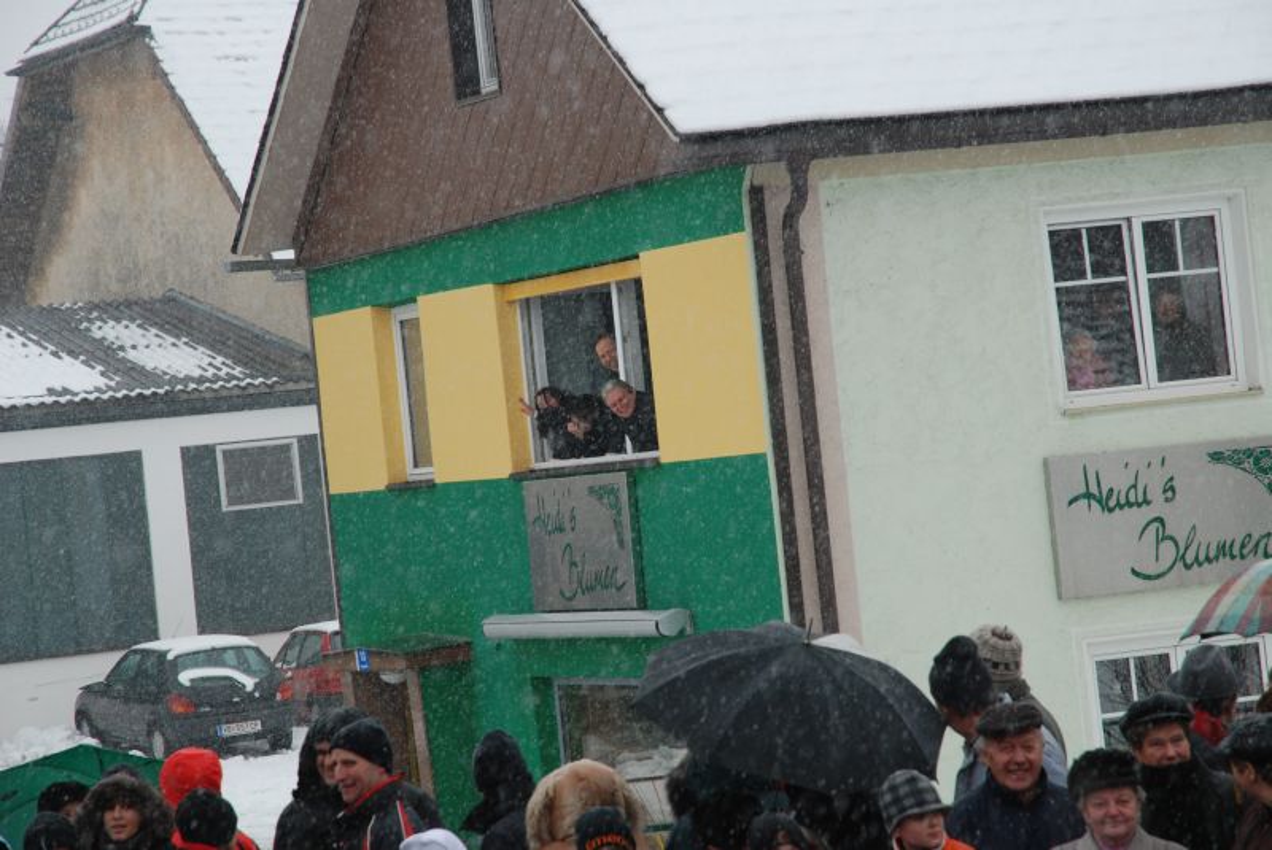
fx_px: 4509
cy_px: 425
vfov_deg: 10.8
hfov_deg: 16.1
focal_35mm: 128
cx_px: 636
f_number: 8
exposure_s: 1/160
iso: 250
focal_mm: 85
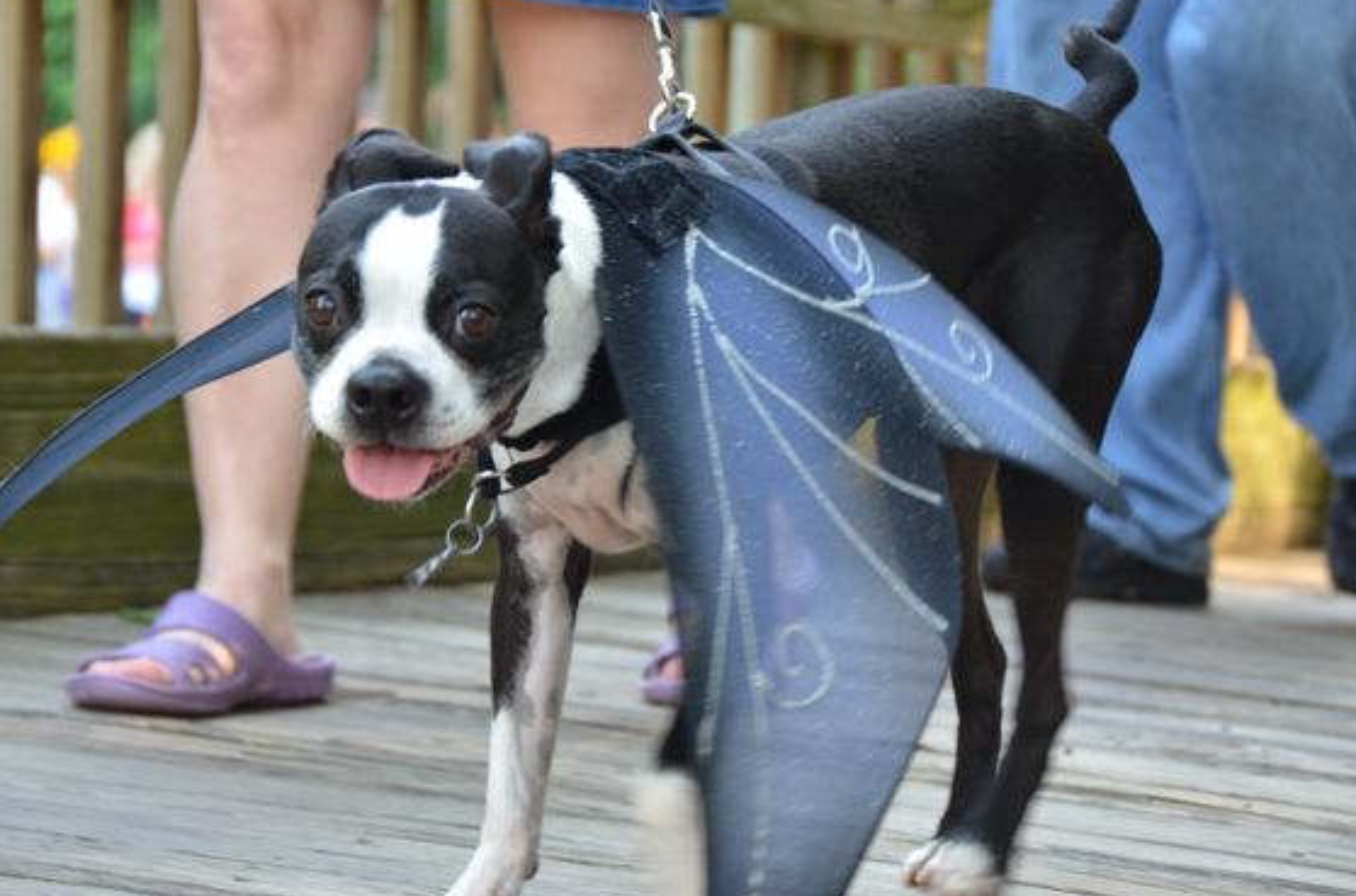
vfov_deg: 8.3
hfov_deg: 12.6
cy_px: 410
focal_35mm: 164
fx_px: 6146
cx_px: 697
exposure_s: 1/100
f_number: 5.3
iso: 1000
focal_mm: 95
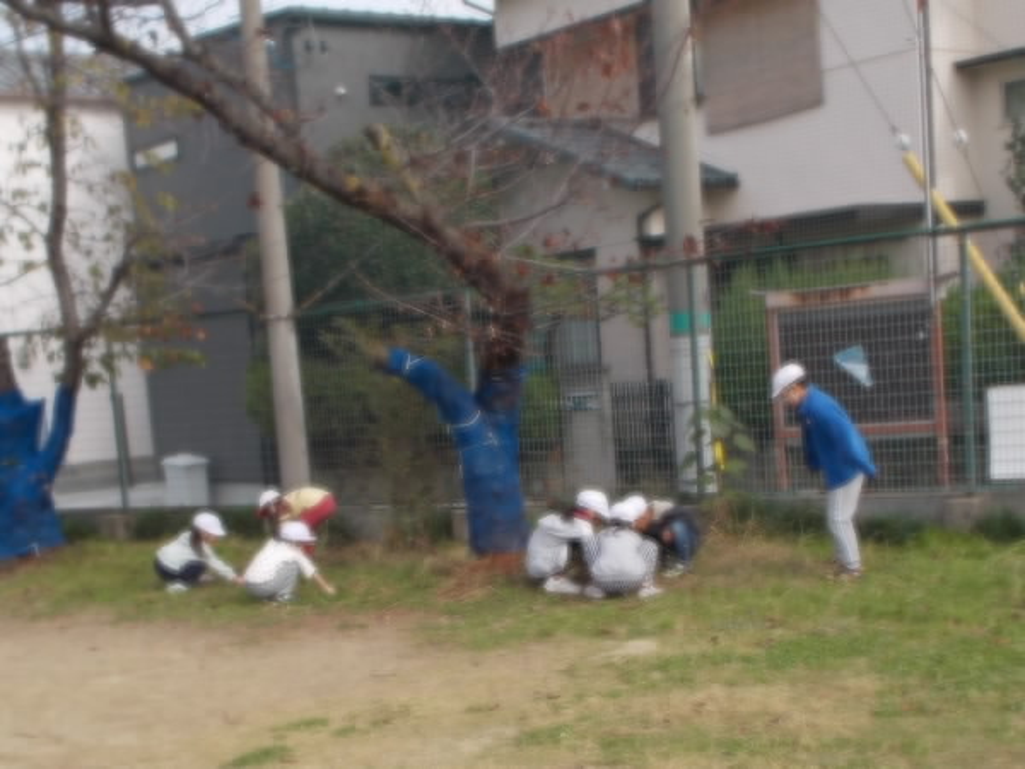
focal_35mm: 29
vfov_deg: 48.2
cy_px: 384
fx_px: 859
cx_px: 512
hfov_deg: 61.7
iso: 80
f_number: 3.3
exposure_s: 1/500
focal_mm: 4.1
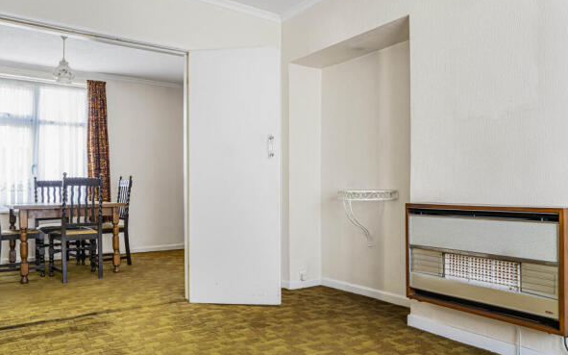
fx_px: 406
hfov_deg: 69.9
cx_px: 268
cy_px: 167
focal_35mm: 26
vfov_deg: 47.2
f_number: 8
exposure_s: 1/15
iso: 640
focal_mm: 23.2
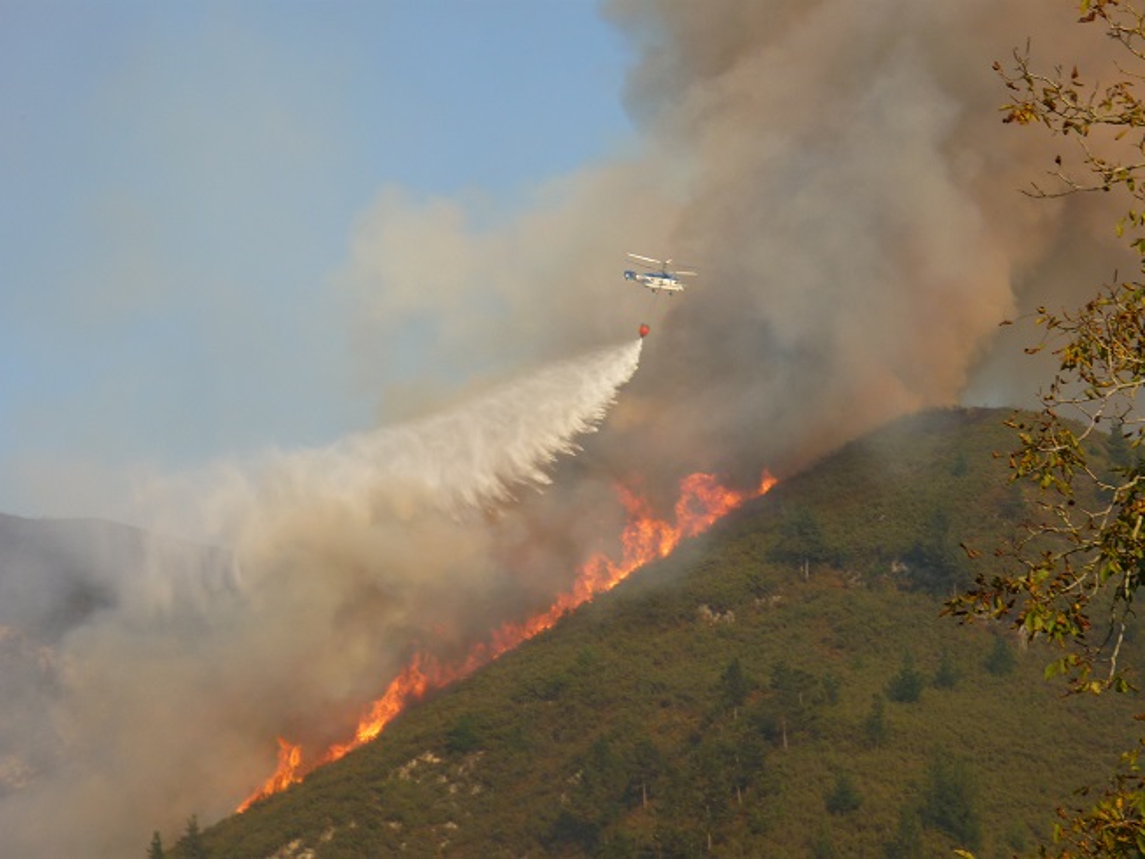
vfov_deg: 12.8
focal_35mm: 116
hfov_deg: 17.0
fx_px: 3838
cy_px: 430
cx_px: 572
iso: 80
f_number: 5.3
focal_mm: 19.1
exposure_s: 1/200
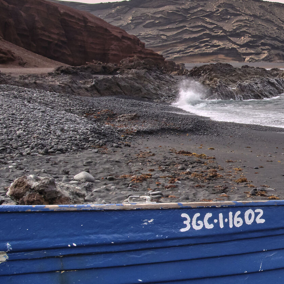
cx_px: 310
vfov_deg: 38.2
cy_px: 166
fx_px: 408
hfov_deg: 33.6
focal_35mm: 44
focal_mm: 12
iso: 500
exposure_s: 1/200
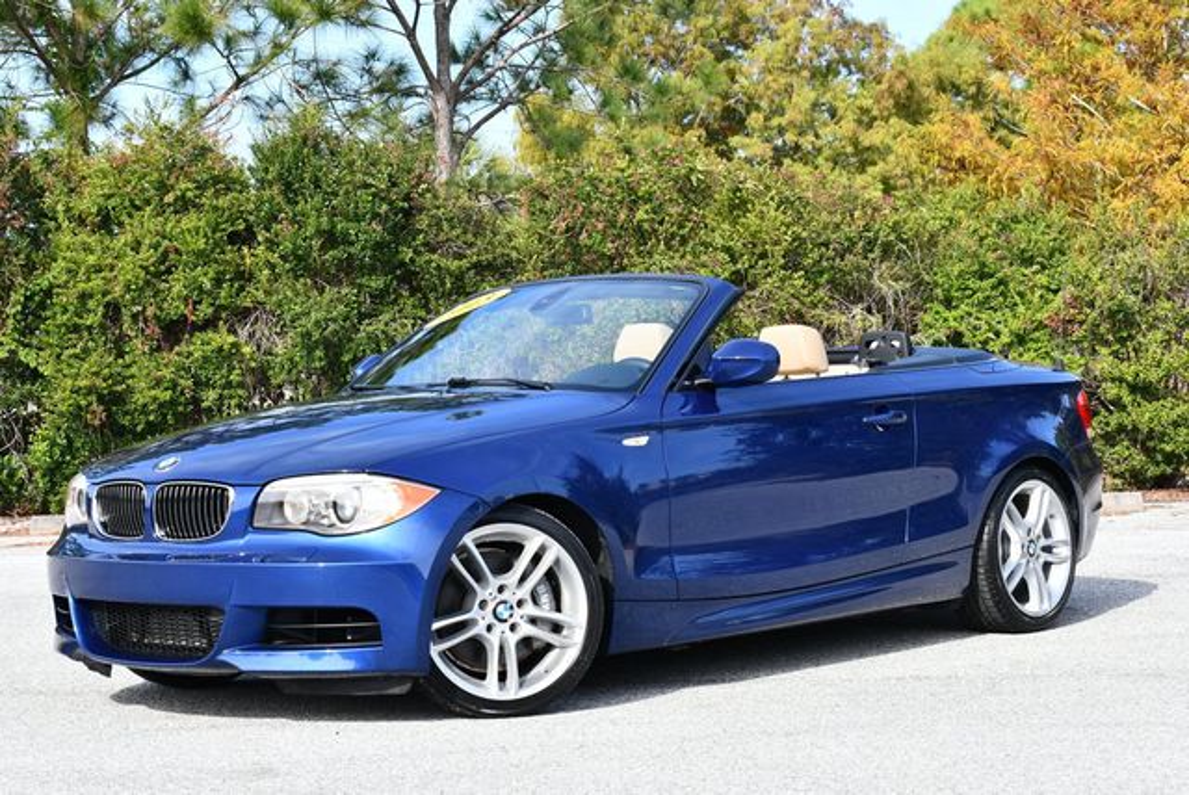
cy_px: 398
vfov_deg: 18.0
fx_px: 2512
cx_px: 594
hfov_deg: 26.6
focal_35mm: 76
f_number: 7.1
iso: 200
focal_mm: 38
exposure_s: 1/250
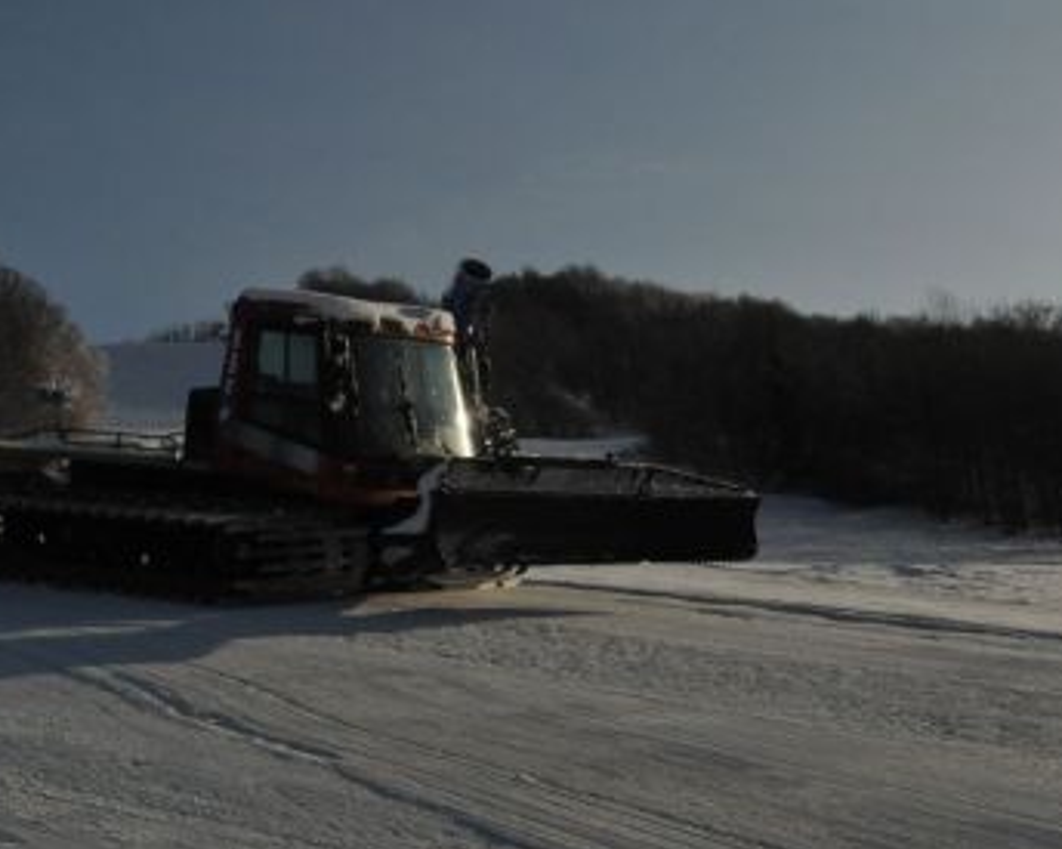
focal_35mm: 55
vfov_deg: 27.6
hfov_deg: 34.0
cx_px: 417
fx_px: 1728
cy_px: 418
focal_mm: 28
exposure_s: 1/6400
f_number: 9
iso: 1000
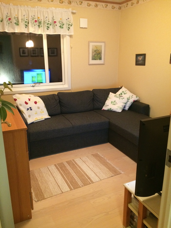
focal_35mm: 29
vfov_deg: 61.7
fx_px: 191
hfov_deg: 48.2
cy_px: 114
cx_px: 86
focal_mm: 4.15
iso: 320
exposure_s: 1/25
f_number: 2.2
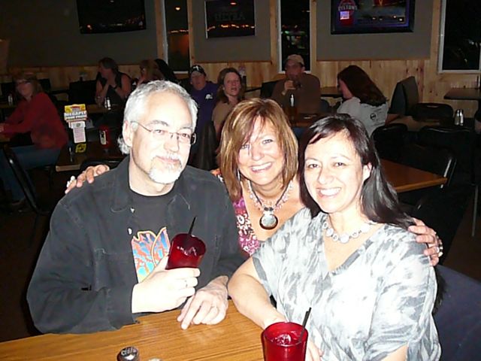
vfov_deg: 40.7
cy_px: 180
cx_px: 240
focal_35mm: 35
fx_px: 486
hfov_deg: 52.6
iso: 800
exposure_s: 1/30
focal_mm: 5.2
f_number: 2.8
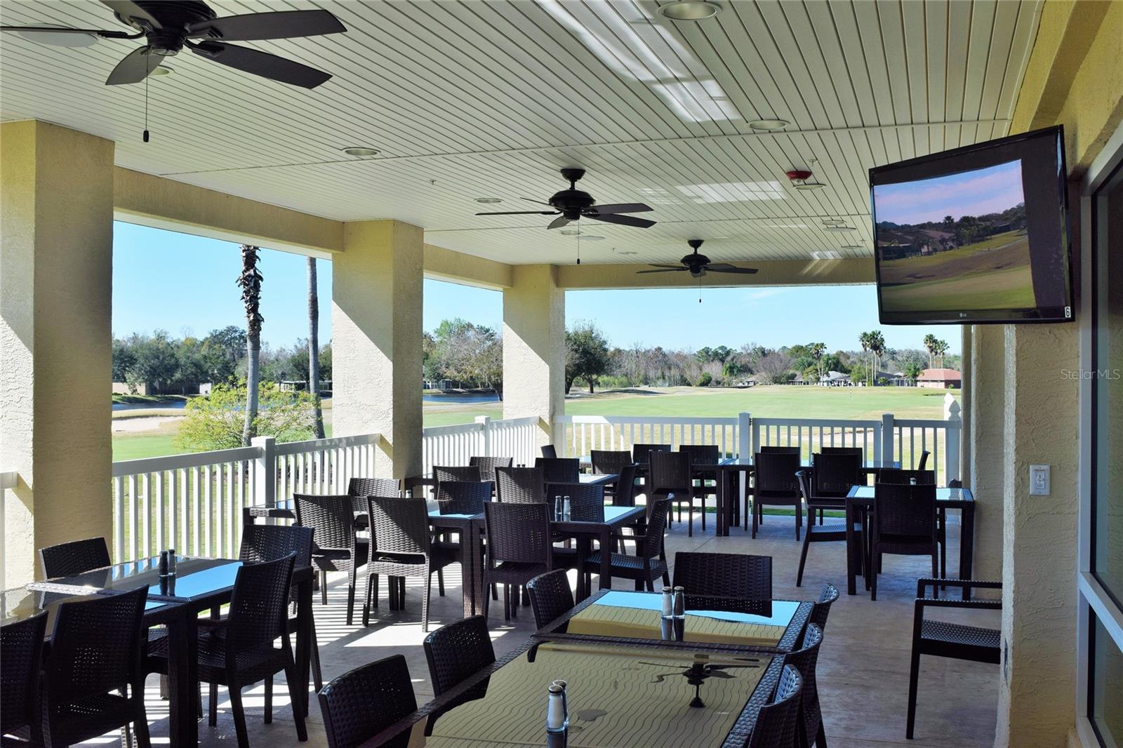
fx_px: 1123
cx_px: 562
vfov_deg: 36.9
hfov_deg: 53.1
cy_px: 374
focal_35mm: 36
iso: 200
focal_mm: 24
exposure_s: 1/320
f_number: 9
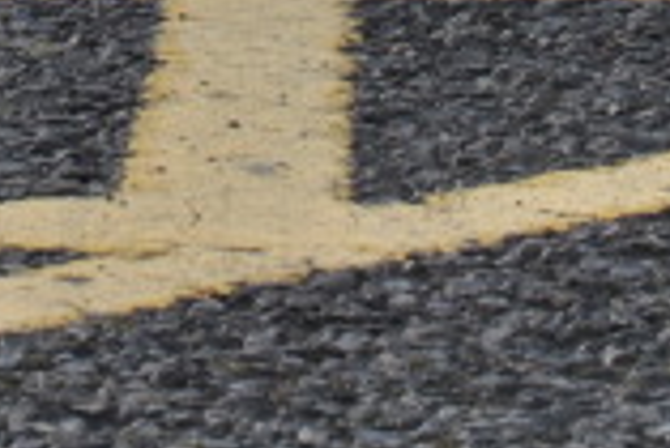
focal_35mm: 392
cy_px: -949
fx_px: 7302
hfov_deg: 5.2
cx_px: -275
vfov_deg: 3.4
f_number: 9
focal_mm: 40
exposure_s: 1/40
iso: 100
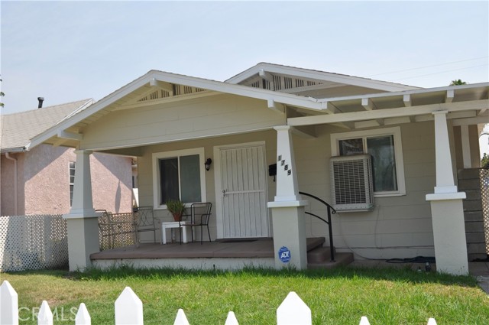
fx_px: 488
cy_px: 162
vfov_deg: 36.8
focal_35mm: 36
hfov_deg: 53.2
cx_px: 244
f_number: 11
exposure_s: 1/200
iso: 200
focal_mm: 24
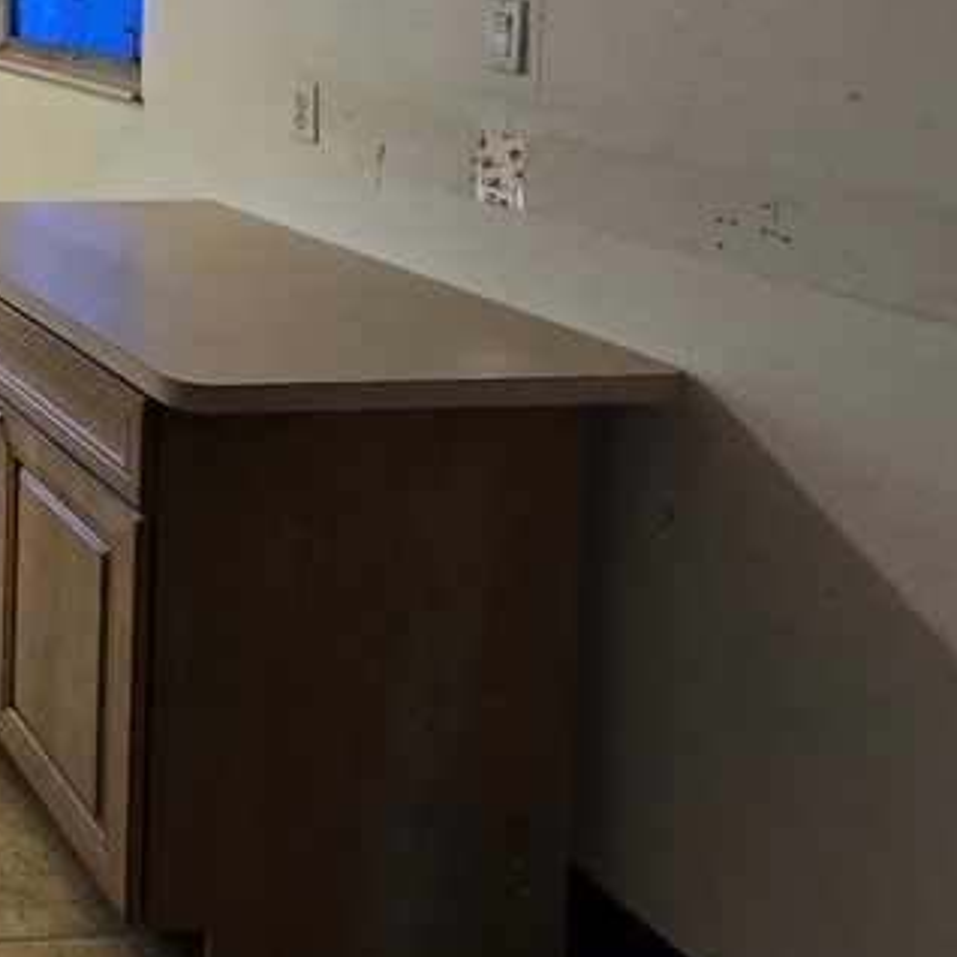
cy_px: -15
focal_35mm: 37
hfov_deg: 27.5
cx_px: -530
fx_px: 1157
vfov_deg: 39.3
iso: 200
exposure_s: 1/60
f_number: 2.2
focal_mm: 2.2
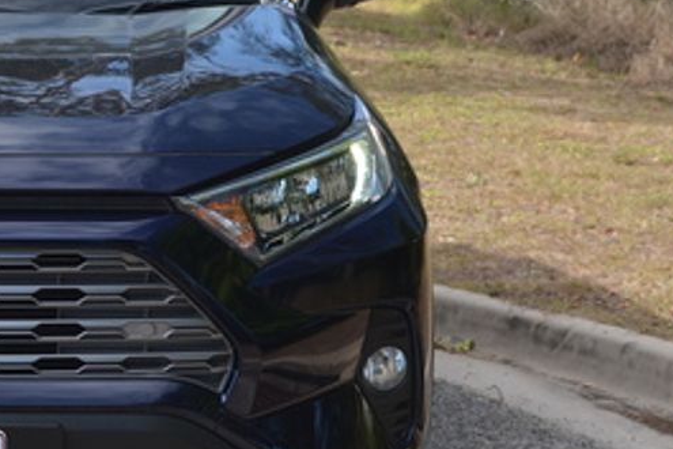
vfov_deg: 10.8
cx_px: -82
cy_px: 222
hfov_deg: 15.6
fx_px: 2378
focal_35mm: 127
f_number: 8
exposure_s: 1/250
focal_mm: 35
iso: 125
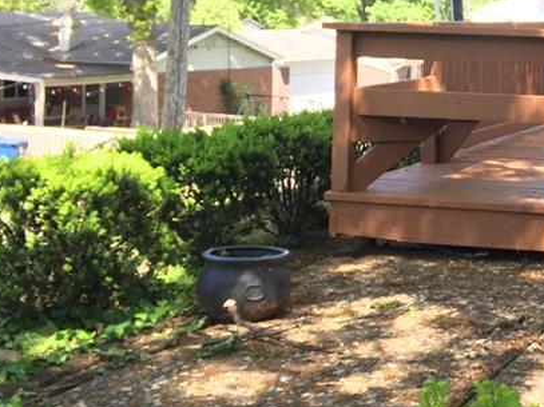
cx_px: 622
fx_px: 1147
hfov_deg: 24.6
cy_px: 40
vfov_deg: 19.8
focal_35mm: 73
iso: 32
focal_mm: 4.15
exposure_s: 1/169
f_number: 2.2
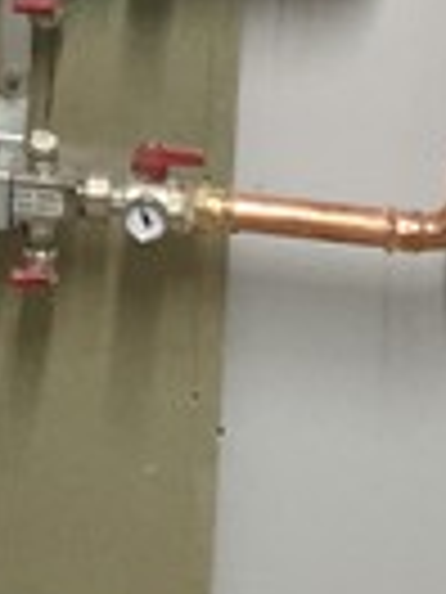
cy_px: -230
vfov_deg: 11.3
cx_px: -482
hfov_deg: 8.3
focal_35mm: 169
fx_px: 2903
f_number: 2.2
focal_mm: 4.15
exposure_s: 1/33
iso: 64
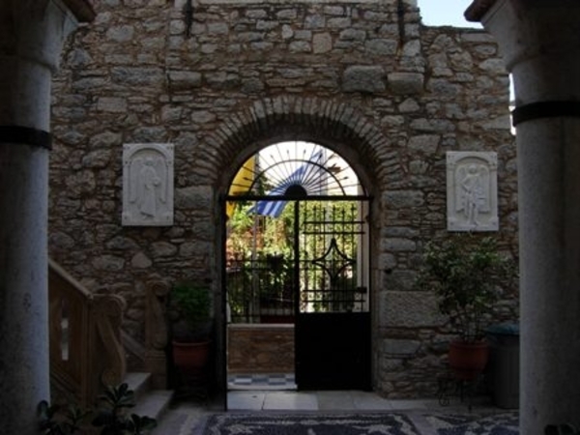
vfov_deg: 39.7
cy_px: 218
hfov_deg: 51.4
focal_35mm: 36
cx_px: 290
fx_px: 603
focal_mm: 7.5
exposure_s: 1/152
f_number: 4.3
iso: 50
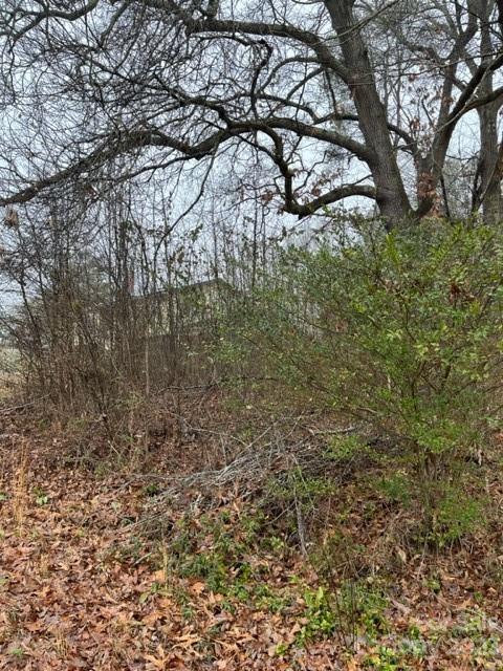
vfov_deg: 67.3
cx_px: 252
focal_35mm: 26
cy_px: 336
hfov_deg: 53.1
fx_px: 504
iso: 40
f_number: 1.6
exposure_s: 1/195
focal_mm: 5.1
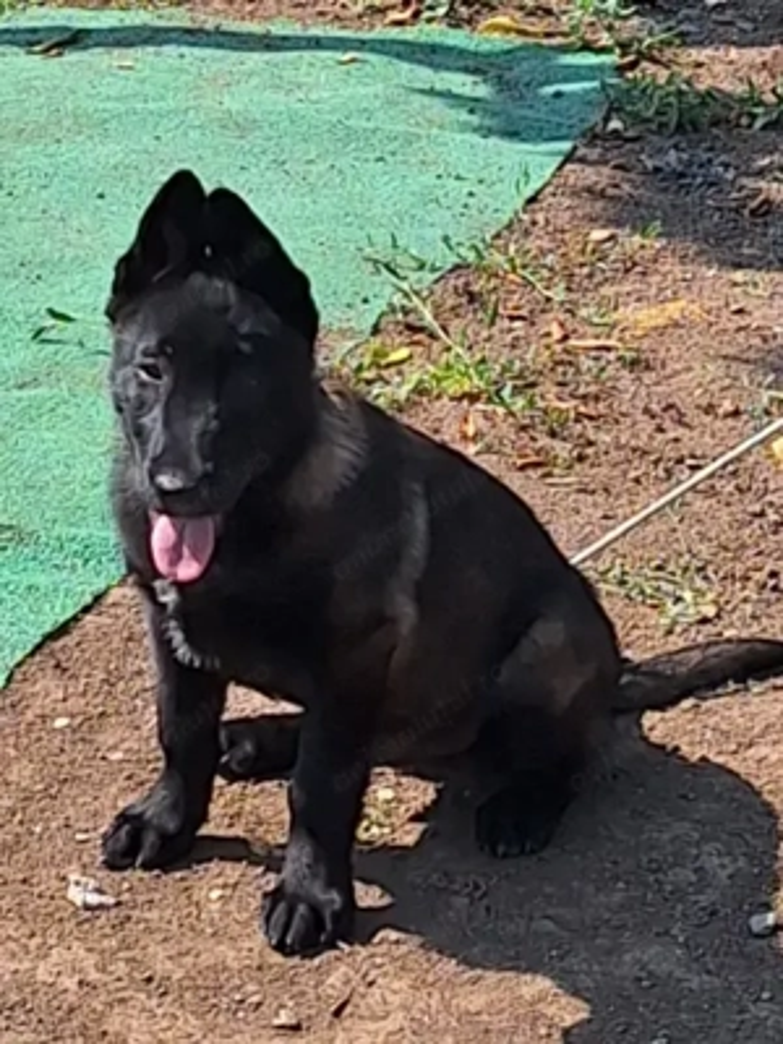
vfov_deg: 73.9
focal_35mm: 23
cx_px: 392
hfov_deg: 58.9
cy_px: 522
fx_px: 694
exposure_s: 1/3333
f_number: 1.8
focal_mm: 5.54
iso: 40
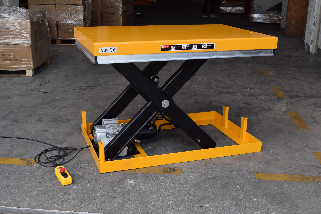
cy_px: 107
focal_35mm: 46
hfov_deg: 42.3
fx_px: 415
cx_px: 160
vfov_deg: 28.9
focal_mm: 31
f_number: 7.1
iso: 400
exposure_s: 1/200
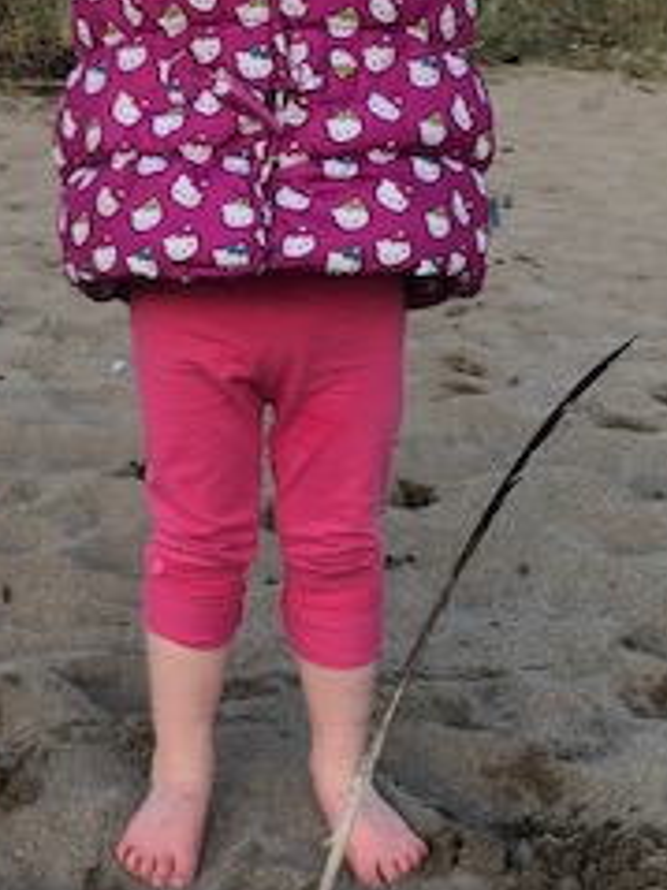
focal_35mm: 75
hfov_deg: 19.6
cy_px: 544
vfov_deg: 25.9
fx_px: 1929
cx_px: 250
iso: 20
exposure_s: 1/541
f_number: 1.8
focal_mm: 3.99
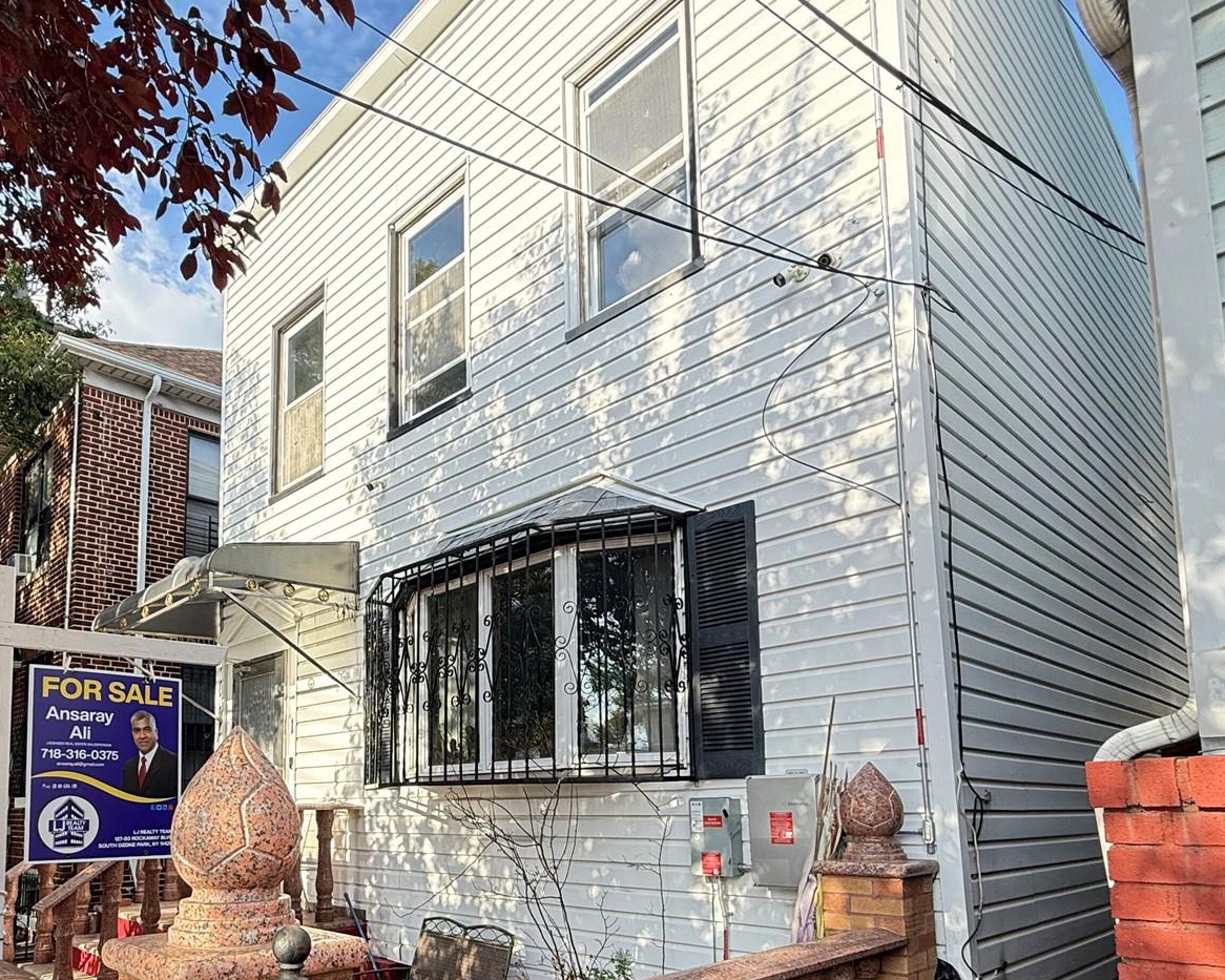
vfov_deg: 56.5
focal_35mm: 24
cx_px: 481
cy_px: 709
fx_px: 870
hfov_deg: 69.5
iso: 64
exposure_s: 1/359
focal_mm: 2.22
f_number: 2.2
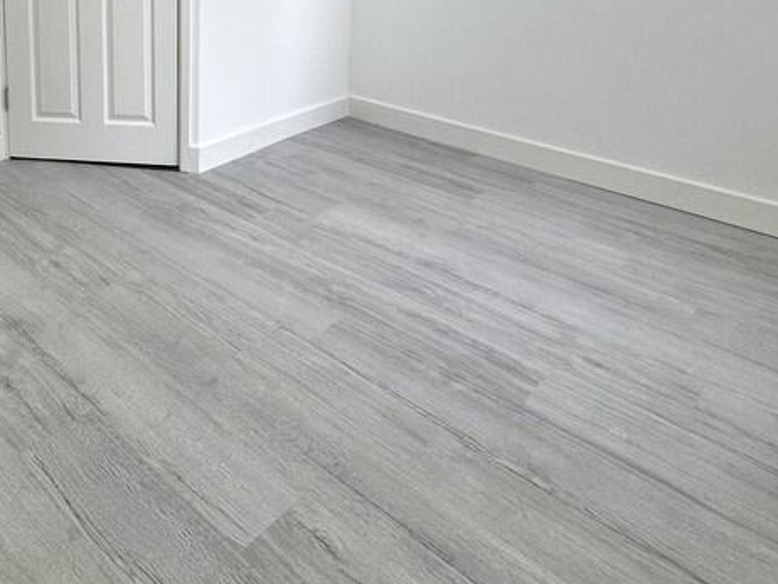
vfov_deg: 39.4
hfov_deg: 54.6
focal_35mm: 31
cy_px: -17
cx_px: 165
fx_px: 697
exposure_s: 1/100
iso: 100
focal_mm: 2.22
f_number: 2.2
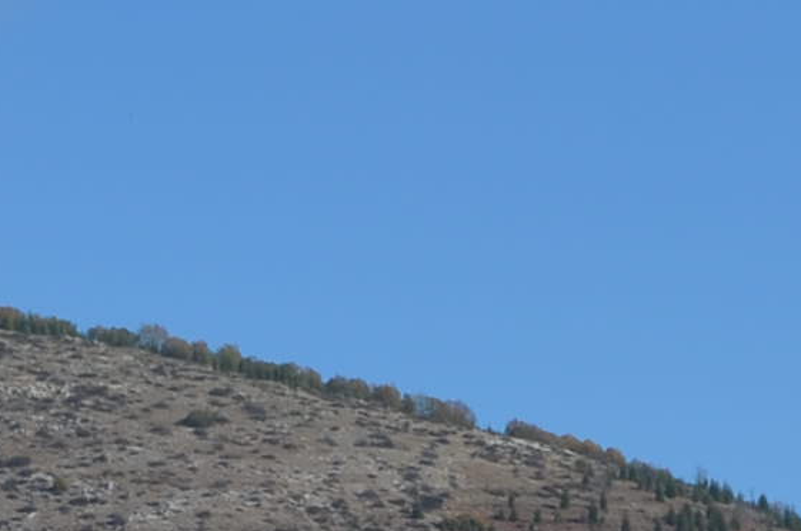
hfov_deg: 5.2
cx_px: 138
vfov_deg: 3.4
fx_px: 8774
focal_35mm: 395
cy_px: 1083
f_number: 9
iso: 100
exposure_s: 1/320
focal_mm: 40
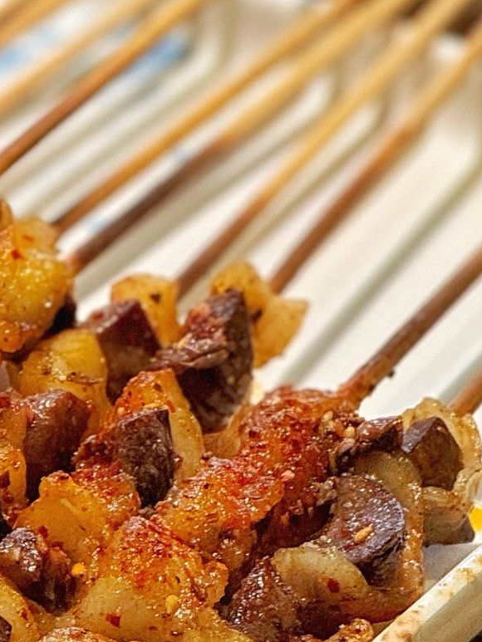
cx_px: -207
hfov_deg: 3.5
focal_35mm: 424
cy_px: 98
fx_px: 7870
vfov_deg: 4.7
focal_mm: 15.66
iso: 160
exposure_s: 1/100
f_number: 2.8
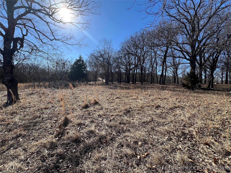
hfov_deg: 106.2
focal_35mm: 13
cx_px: 116
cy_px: 86
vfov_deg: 89.9
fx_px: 87
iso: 32
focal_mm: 1.57
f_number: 1.8
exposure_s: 1/861
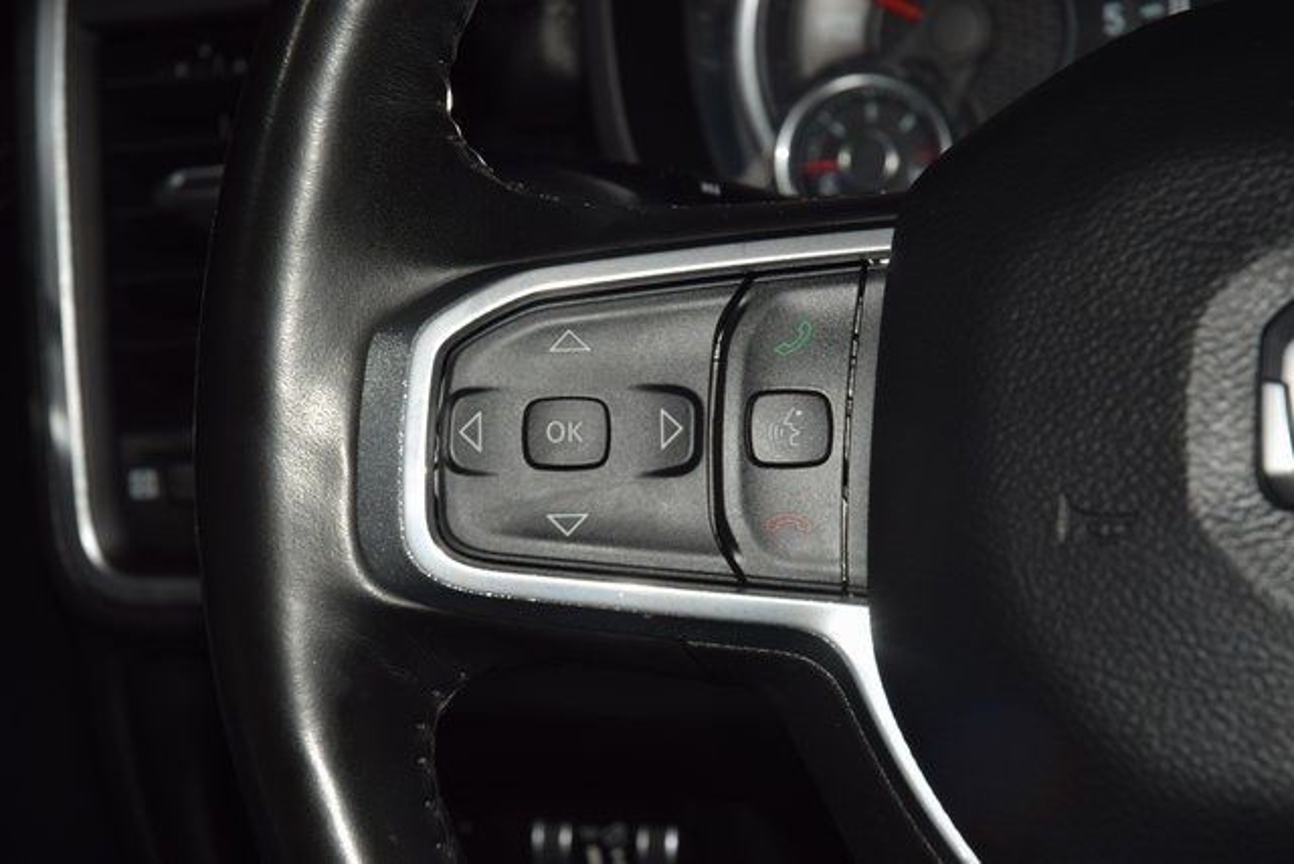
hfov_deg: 19.5
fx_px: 3775
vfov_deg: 13.0
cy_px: 432
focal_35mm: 105
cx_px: 647
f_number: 8
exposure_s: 1/125
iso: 100
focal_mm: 70
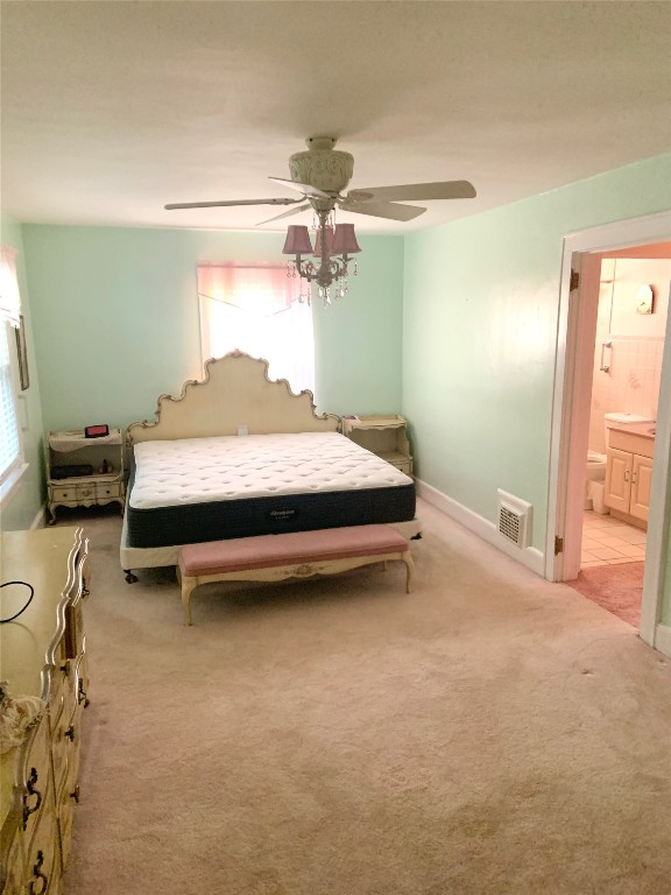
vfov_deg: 67.3
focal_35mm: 26
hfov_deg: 53.1
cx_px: 336
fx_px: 672
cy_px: 448
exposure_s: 1/55
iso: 400
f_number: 1.8
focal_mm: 4.25
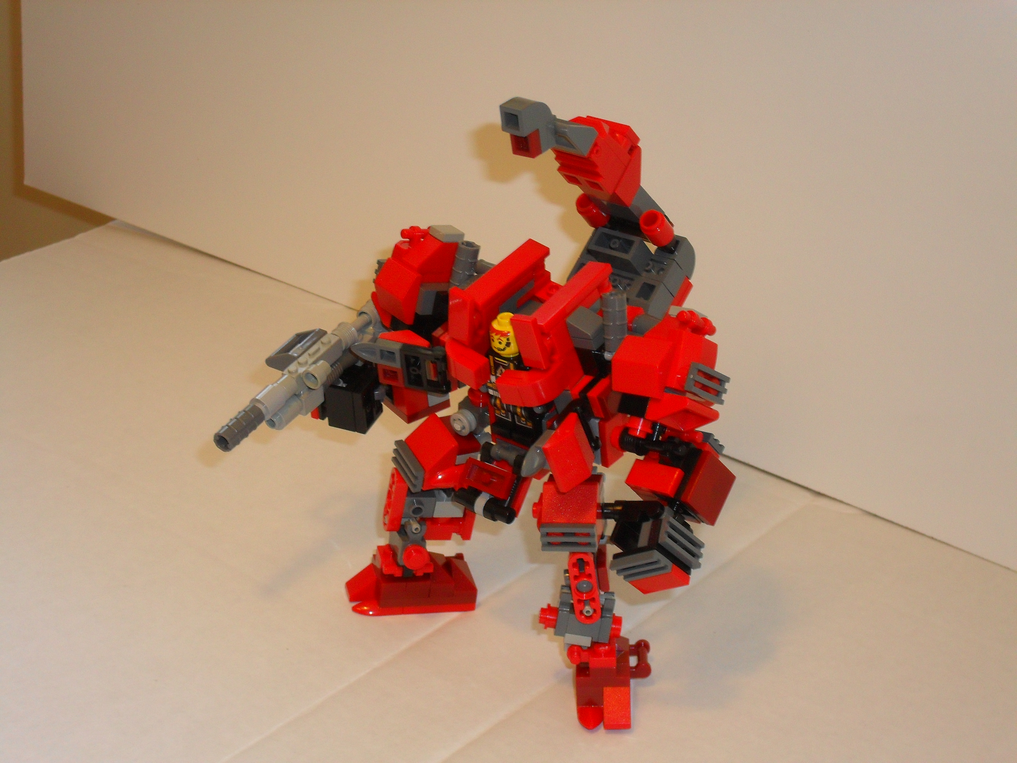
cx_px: 508
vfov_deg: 22.3
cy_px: 382
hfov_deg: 29.4
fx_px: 1939
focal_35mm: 66
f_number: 4.6
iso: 200
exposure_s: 1/60
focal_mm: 11.7
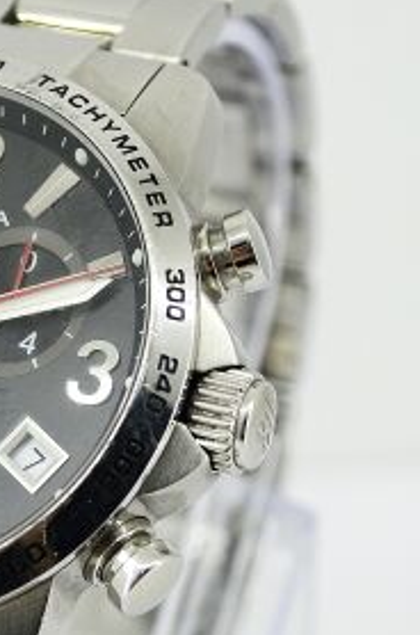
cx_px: 54
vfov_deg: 11.8
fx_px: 3060
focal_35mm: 174
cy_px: 503
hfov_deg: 7.8
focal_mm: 42
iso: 400
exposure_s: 1/320
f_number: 5.3
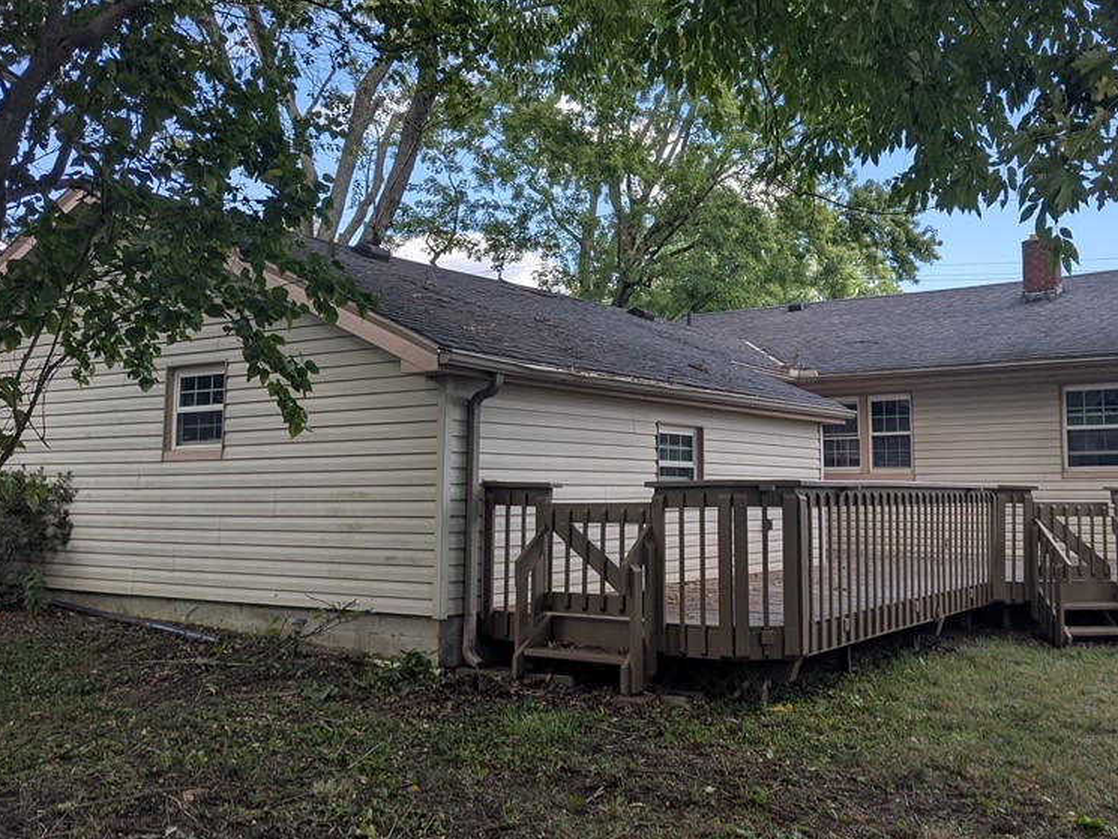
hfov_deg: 54.8
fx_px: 1066
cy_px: 383
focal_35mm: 33
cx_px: 689
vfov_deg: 42.9
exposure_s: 1/984
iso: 48
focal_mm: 6.81
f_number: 1.85
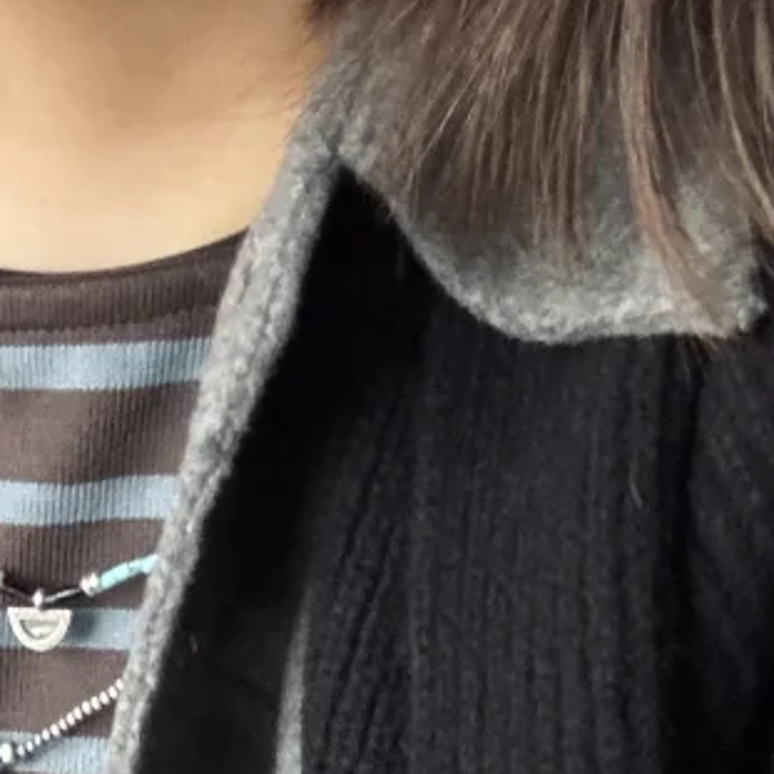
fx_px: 2378
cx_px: 52
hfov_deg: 18.1
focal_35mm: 94
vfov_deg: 15.7
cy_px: 1419
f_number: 1.9
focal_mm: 2.69
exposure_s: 1/60
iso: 250
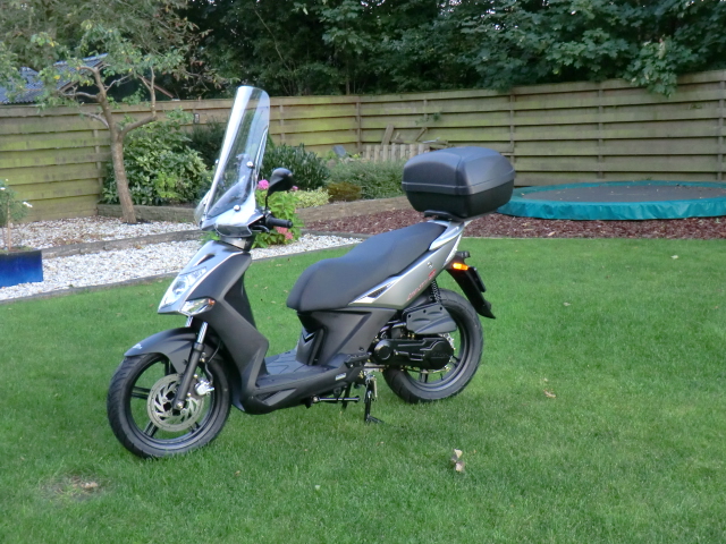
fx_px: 986
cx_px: 363
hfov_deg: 40.4
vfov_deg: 30.9
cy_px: 272
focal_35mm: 47
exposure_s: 1/60
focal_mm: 8.4
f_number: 4
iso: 400
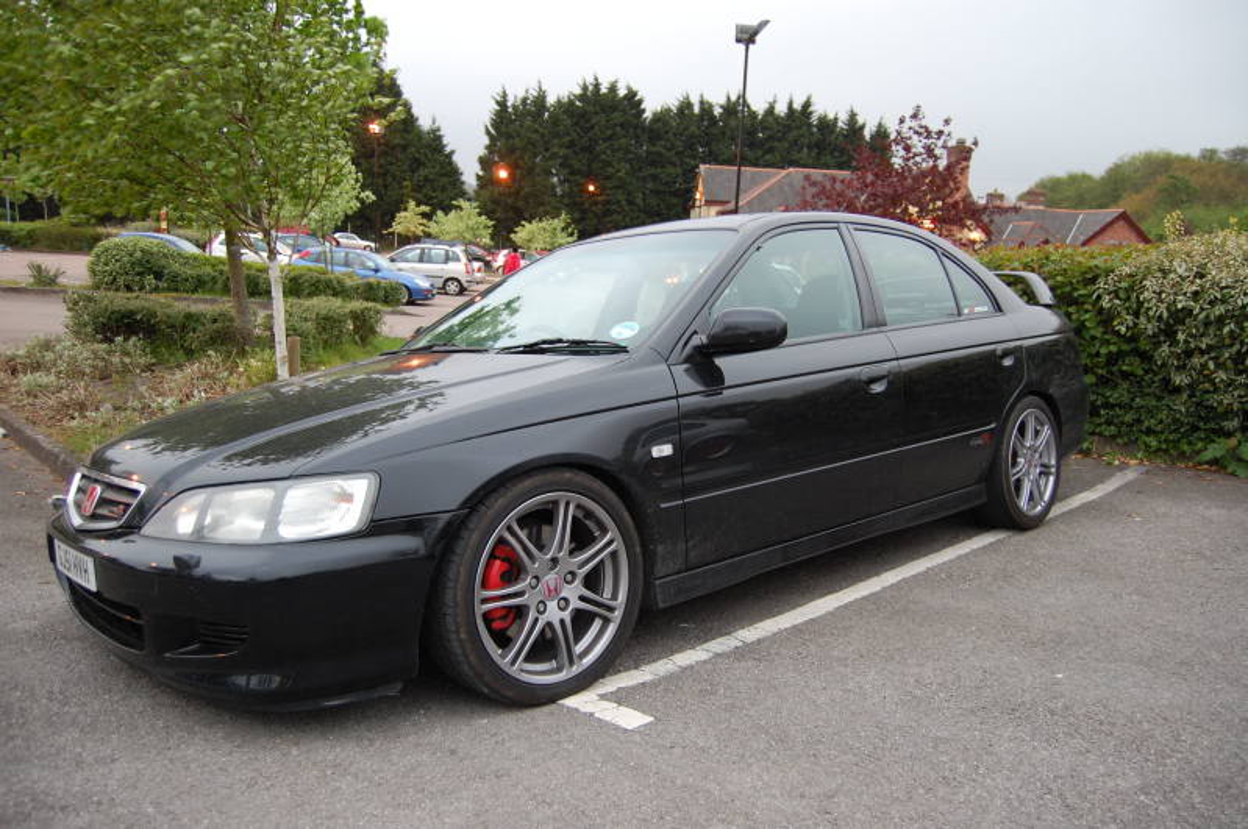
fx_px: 935
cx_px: 624
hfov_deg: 67.4
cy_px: 414
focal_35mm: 27
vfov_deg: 47.8
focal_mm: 18
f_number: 3.5
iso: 400
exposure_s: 1/50
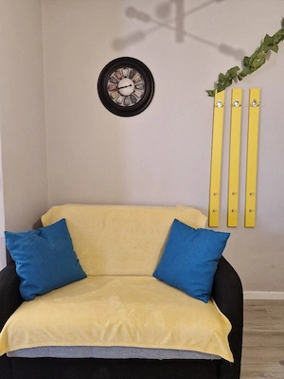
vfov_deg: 73.9
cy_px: 190
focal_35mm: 23
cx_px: 142
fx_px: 252
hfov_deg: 58.9
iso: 500
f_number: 1.8
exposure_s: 1/50
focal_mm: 5.54
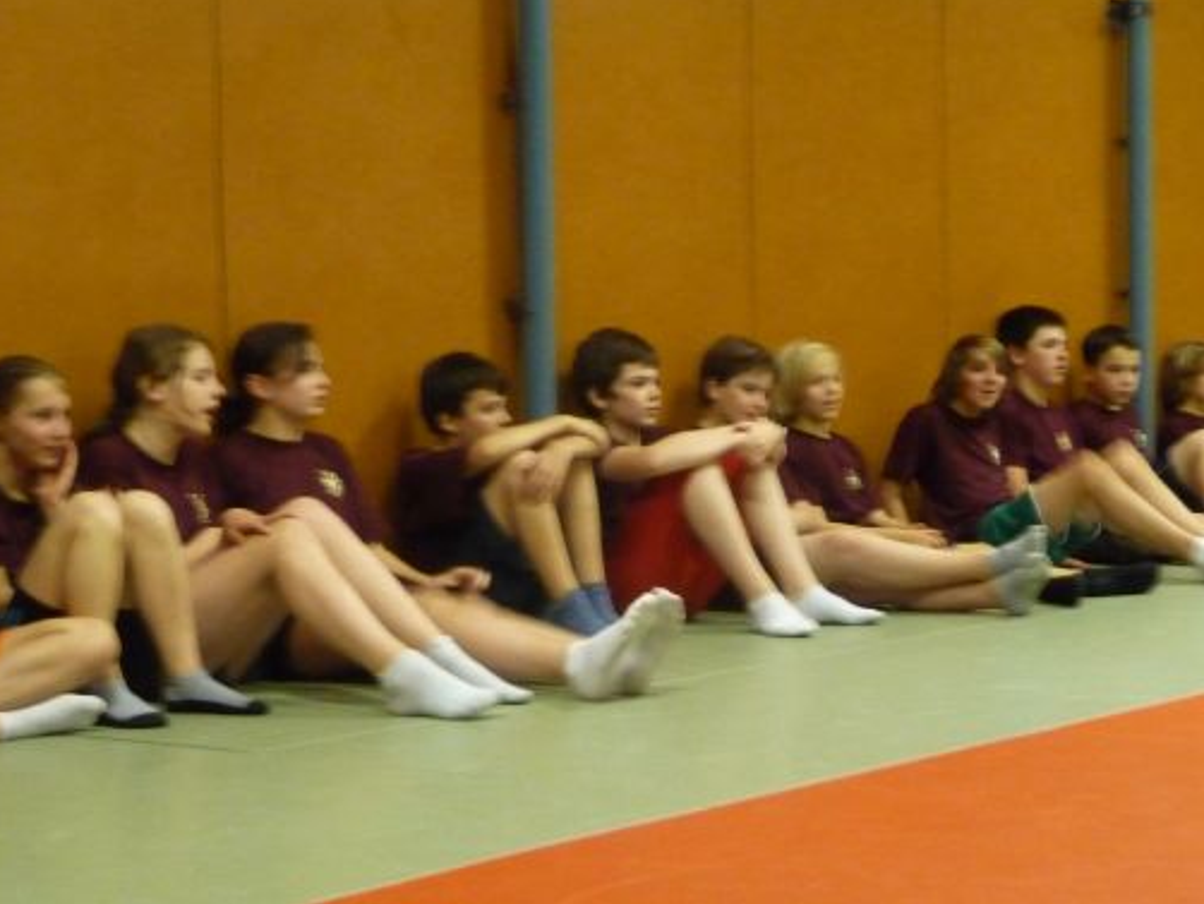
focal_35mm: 79
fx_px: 2749
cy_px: 484
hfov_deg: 24.7
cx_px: 631
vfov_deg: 18.7
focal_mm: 10.5
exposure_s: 1/10
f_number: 4.5
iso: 800
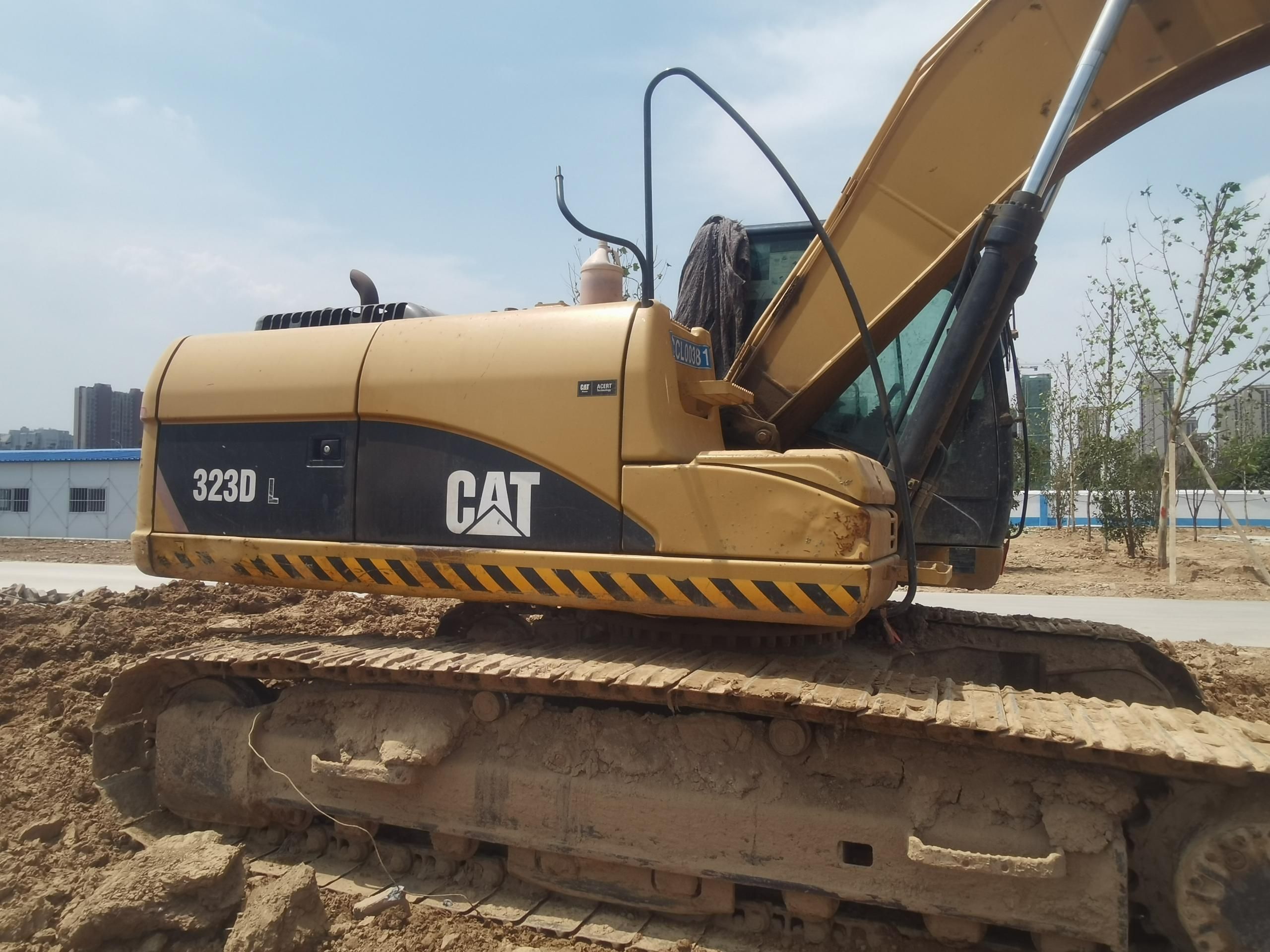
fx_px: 807
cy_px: 476
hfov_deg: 76.4
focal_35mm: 22
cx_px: 635
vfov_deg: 61.1
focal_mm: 2.26
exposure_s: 1/1250
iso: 50
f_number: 2.2
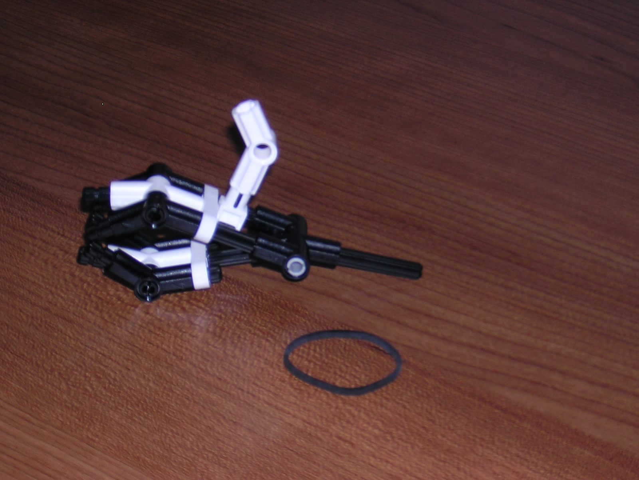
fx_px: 1994
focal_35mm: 108
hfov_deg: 18.2
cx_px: 320
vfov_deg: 13.7
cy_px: 240
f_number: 4.7
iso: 100
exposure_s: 1/60.1
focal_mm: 14.1
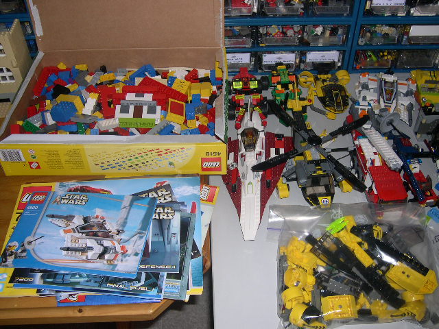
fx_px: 482
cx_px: 220
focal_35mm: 38
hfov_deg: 49.0
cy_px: 164
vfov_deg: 37.7
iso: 100
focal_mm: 8
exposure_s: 1/60
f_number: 2.8
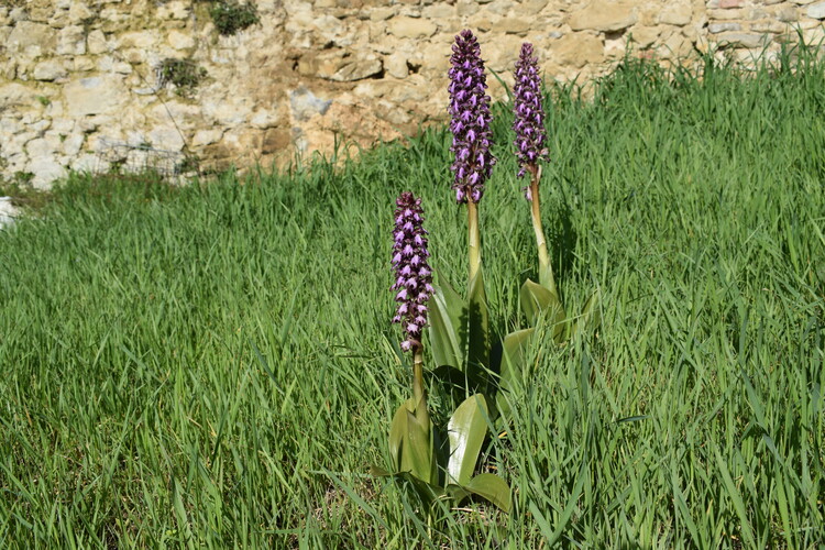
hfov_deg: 53.1
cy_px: 275
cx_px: 412
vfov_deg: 36.9
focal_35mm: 36
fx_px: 825
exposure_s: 1/640
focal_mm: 24
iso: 200
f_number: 8
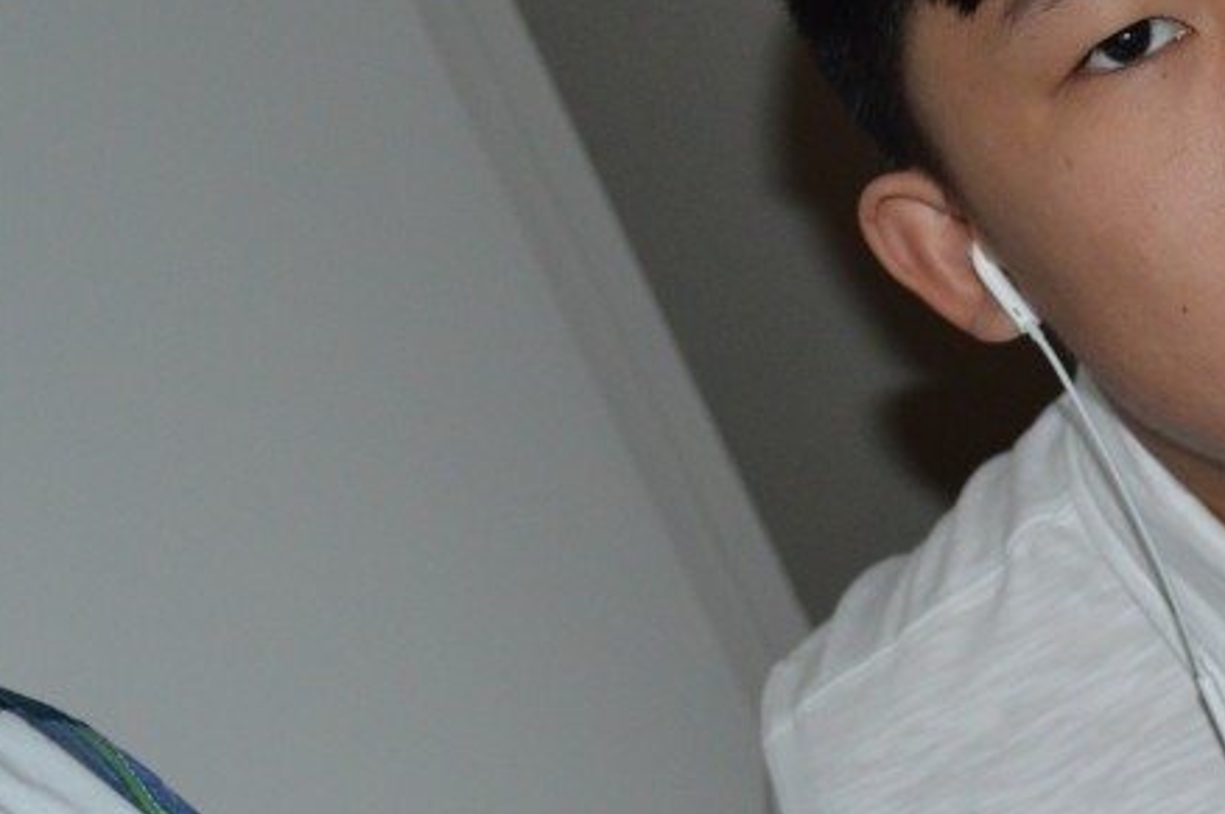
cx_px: 1252
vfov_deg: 13.6
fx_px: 3399
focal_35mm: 100
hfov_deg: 19.8
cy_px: 248
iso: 1600
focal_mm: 30
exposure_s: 1/160
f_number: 4.5
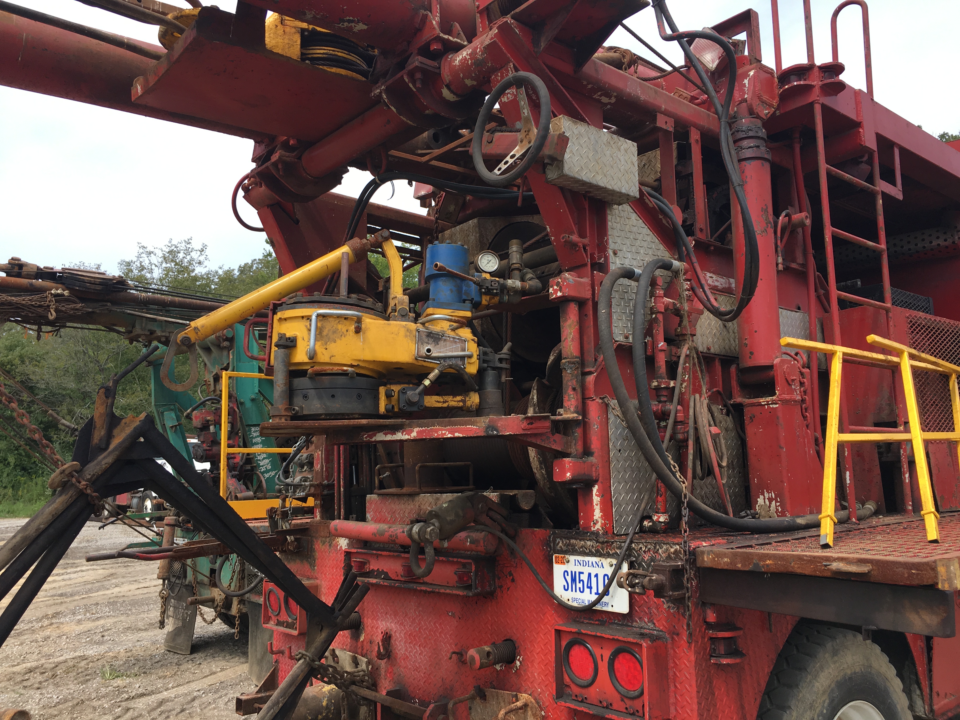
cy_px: 360
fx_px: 804
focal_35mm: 29
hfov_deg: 61.7
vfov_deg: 48.2
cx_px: 480
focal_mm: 4.15
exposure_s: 1/916
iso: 25
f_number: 2.2
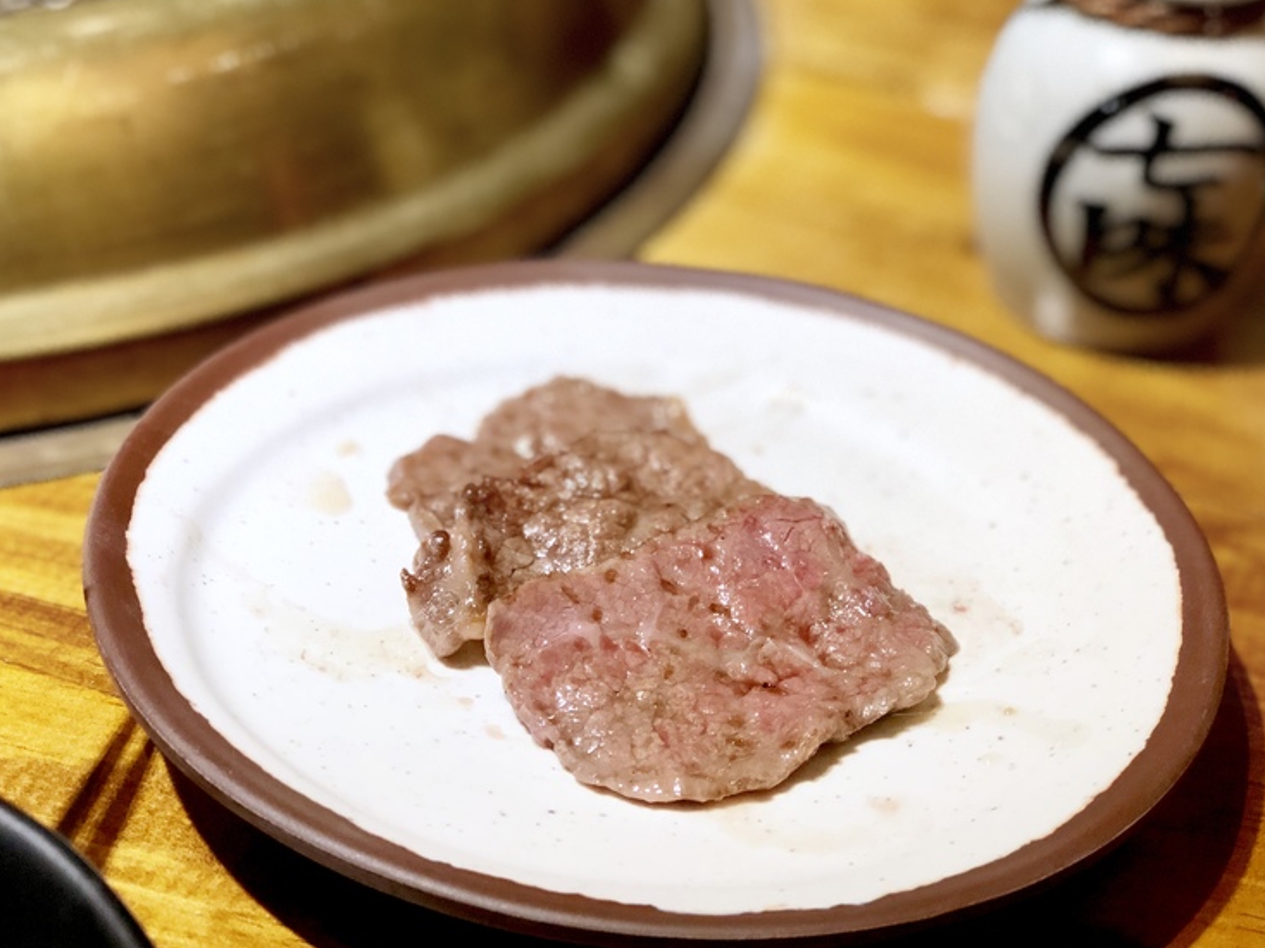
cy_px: 516
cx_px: 619
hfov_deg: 29.4
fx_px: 2411
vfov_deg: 22.2
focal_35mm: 66
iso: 200
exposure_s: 1/60
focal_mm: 6.6
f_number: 2.8
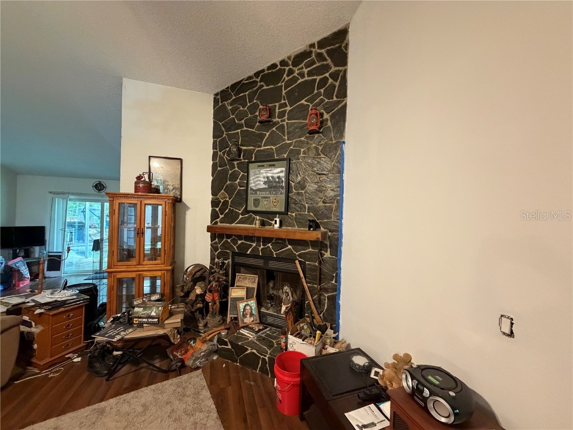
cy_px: 215
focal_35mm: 14
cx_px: 286
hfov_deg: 102.1
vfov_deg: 85.7
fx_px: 232
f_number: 2.2
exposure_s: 1/60
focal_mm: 2.22
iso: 640
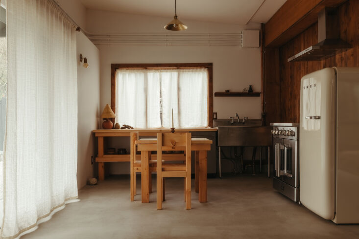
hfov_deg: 58.7
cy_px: 120
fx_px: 319
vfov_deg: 41.1
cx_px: 180
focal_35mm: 32
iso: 400
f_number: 8
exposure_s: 1/1000
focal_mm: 32
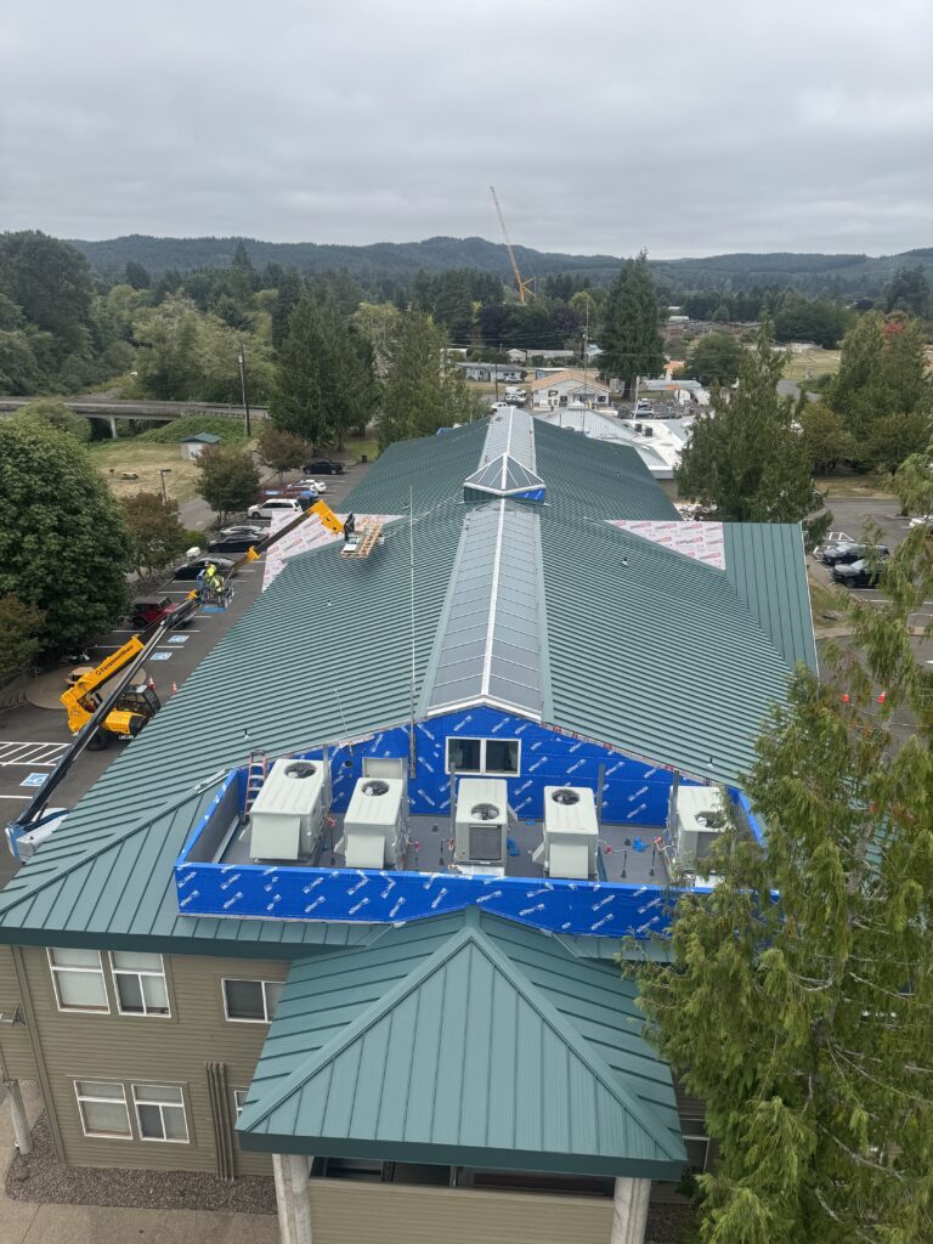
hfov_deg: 56.8
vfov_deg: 71.6
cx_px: 466
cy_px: 622
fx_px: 862
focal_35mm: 24
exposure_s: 1/2252
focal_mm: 6.76
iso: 80
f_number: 1.78
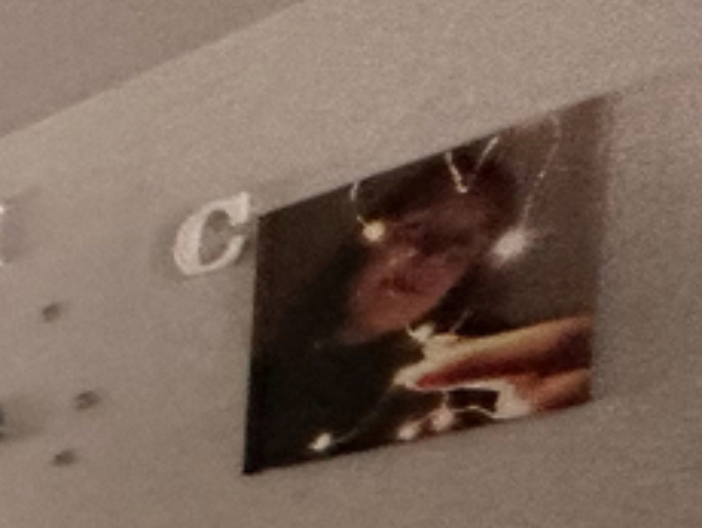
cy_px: 1016
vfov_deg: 16.2
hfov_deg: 15.0
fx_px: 1482
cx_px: -998
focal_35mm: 73
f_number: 2.2
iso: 250
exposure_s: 1/100
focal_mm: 2.22
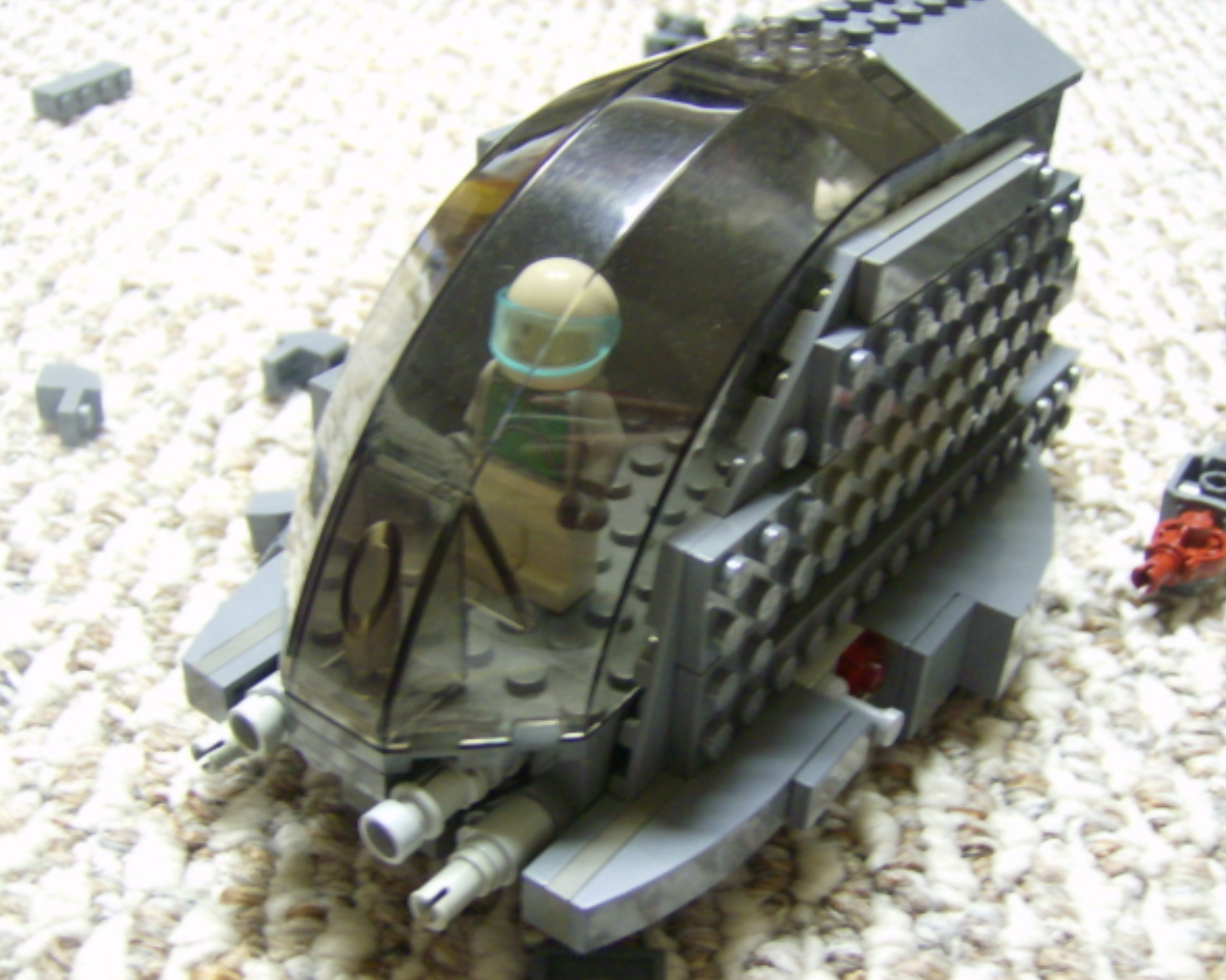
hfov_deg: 47.9
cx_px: 605
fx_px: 1379
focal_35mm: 38
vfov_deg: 39.2
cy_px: 487
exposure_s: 1/3.48
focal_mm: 6
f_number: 2.8
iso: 200
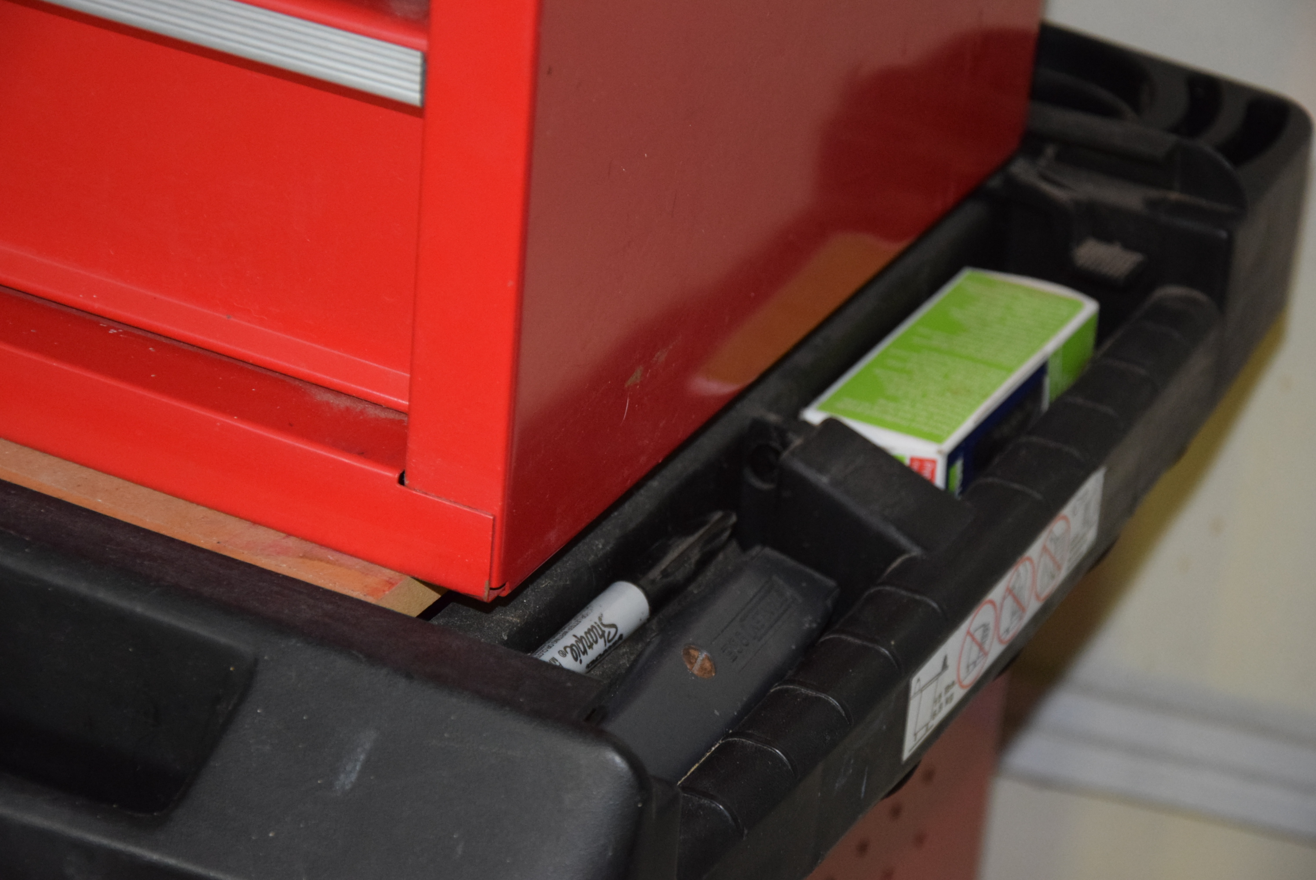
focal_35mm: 105
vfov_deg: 13.1
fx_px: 3841
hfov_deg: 19.4
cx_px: 658
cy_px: 440
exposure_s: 1/60
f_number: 5.3
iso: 2800
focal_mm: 70
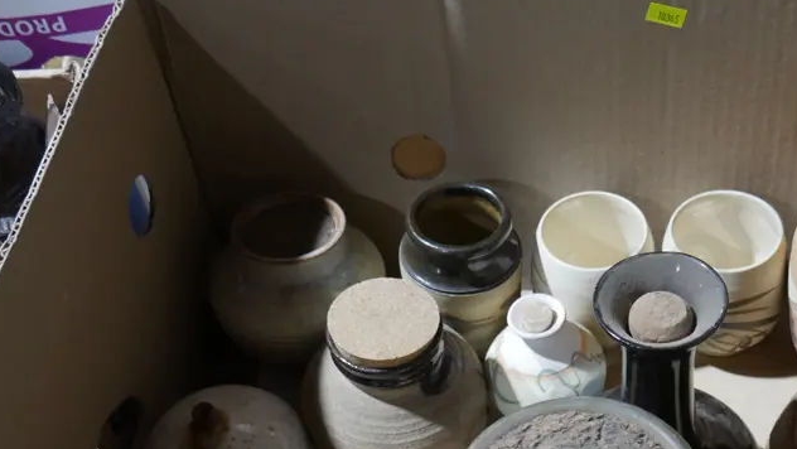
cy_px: 374
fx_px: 1268
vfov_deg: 19.8
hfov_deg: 34.5
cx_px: 549
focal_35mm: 60
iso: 640
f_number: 4
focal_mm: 17
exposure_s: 1/60
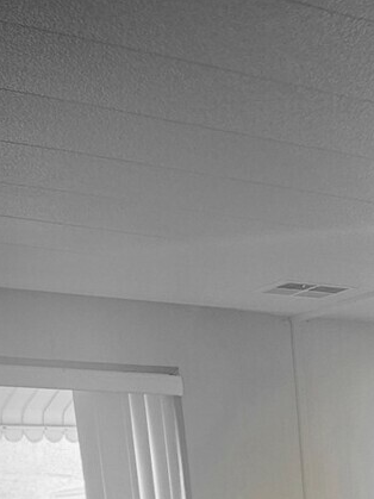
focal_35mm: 79
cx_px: 523
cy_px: 806
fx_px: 1139
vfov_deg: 20.2
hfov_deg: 17.2
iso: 125
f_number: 1.7
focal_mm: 6.3
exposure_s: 1/120
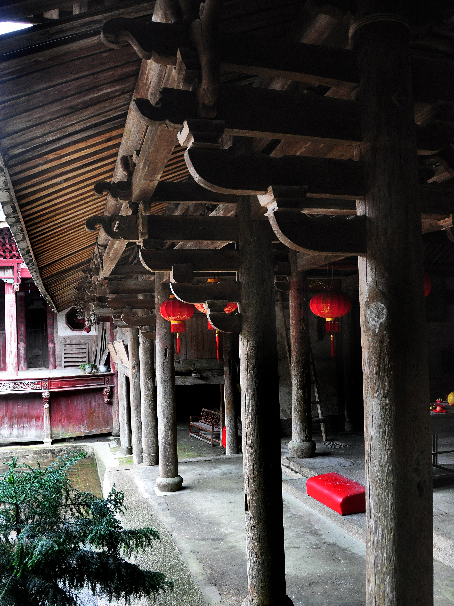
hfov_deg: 46.8
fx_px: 525
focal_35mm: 30
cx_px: 232
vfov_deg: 59.8
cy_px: 332
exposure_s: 1/50
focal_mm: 18
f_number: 3.5
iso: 800
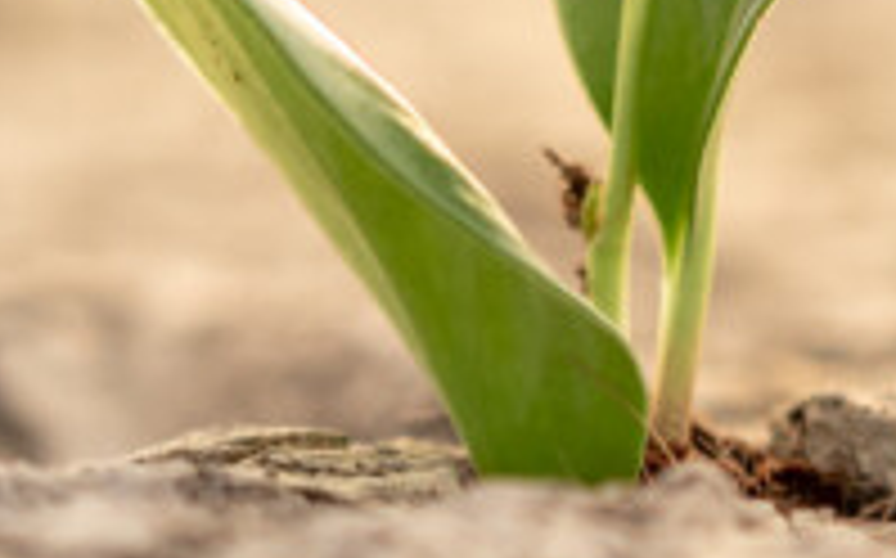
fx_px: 7051
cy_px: 29
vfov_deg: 4.5
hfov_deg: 7.2
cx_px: 1135
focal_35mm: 289
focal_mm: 55
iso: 200
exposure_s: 1/1250
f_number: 2.8
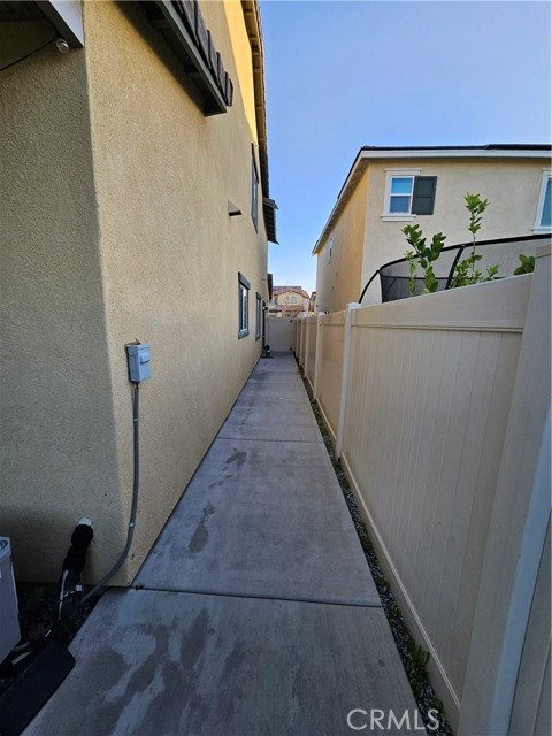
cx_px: 276
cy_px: 368
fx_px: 276
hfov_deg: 89.9
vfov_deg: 106.2
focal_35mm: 13
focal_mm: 1.74
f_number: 2.2
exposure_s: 1/242
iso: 40
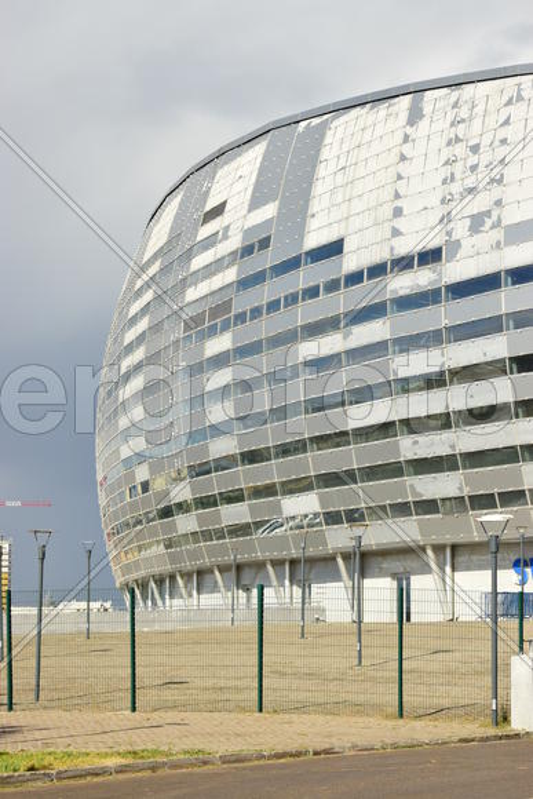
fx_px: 1731
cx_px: 266
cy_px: 400
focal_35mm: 78
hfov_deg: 17.5
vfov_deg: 26.0
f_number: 9
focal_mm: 52
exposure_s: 1/320
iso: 200
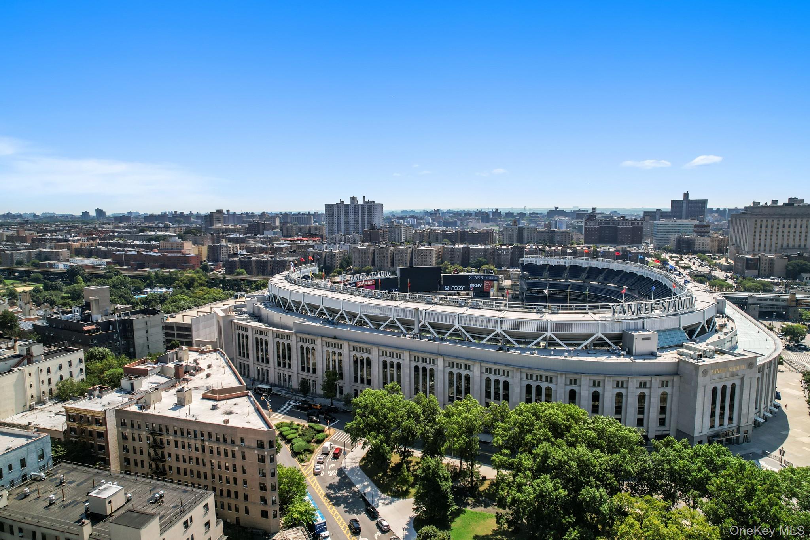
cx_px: 405
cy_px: 270
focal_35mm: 22
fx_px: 495
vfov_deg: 57.2
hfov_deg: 78.6
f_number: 2.8
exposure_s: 1/320
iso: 100
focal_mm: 8.38
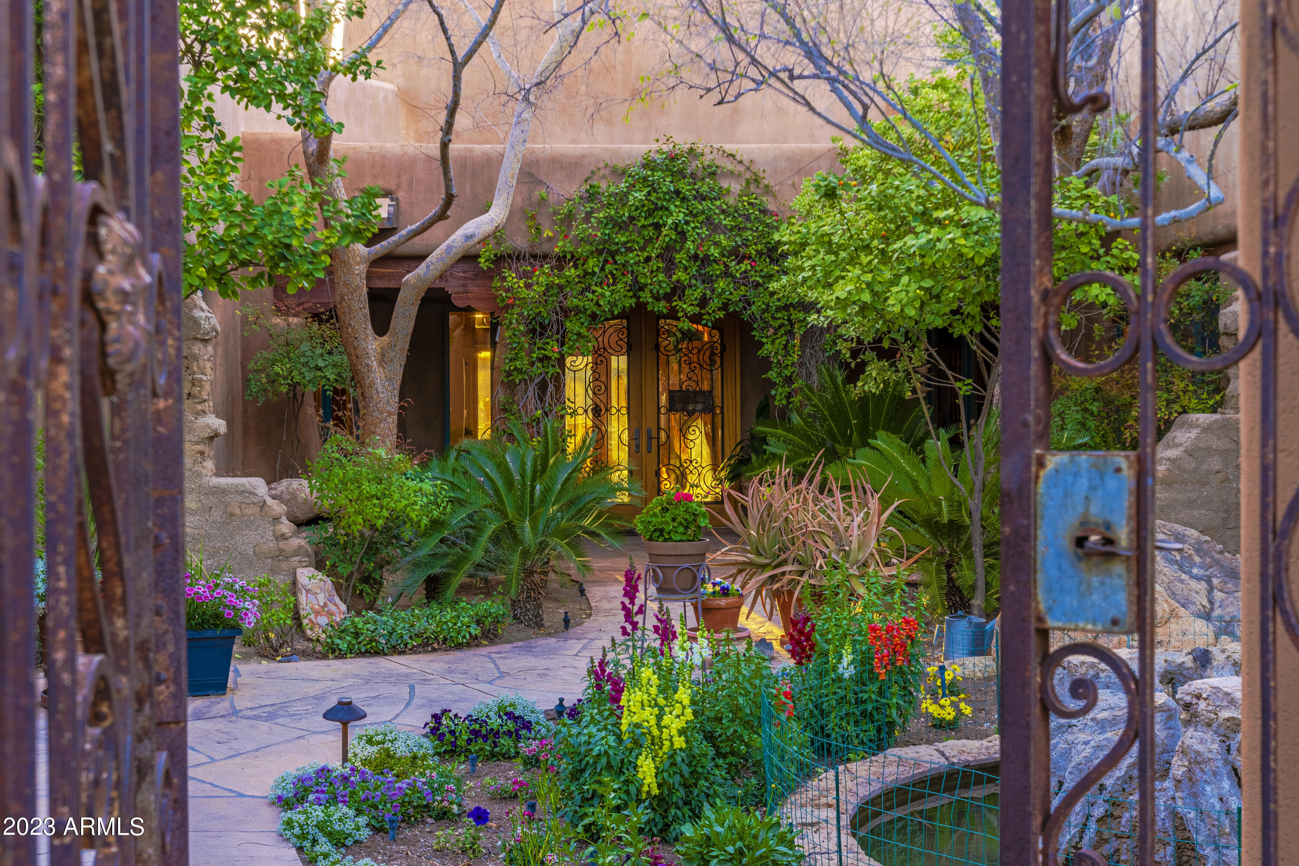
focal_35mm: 47
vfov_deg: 28.6
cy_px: 433
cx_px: 650
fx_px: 1696
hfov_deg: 41.9
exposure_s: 1/50
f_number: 13
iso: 100
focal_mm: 47
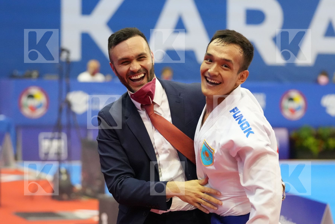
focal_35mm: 136
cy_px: 112
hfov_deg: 15.1
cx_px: 168
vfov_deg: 10.1
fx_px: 1265
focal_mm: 91
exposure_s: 1/1000
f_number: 2.8
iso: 6400
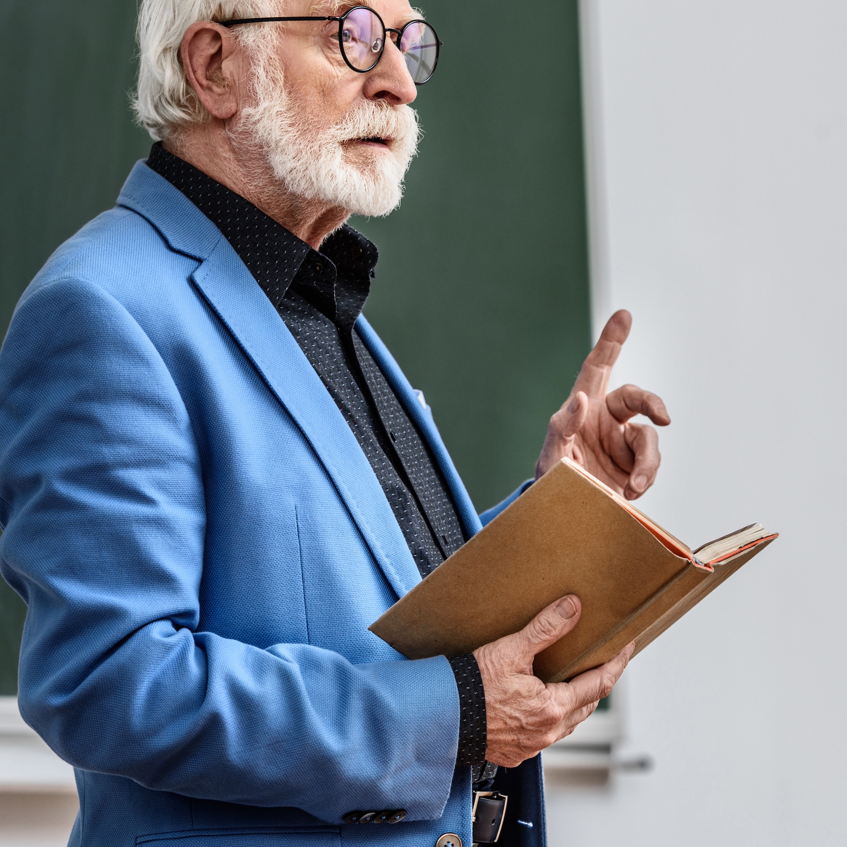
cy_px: 301
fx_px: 5730
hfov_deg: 8.5
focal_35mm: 207
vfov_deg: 8.4
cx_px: 467
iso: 125
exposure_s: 1/160
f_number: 3.5
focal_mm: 125
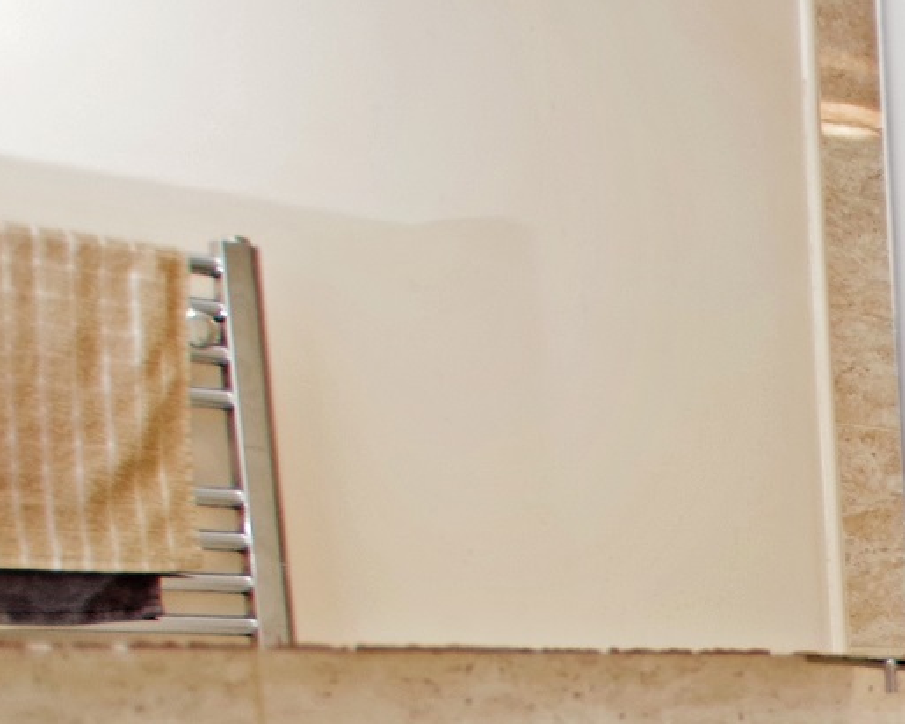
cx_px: 1815
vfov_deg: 19.3
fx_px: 1934
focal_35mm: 72
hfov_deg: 18.0
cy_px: 995
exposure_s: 1/30
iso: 200
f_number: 3.5
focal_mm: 11
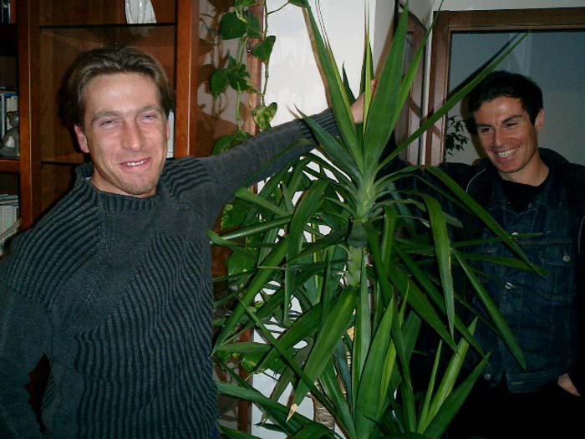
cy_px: 220
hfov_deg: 51.4
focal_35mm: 36
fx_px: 608
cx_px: 292
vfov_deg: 39.7
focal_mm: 7.5
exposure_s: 1/30
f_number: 3.2
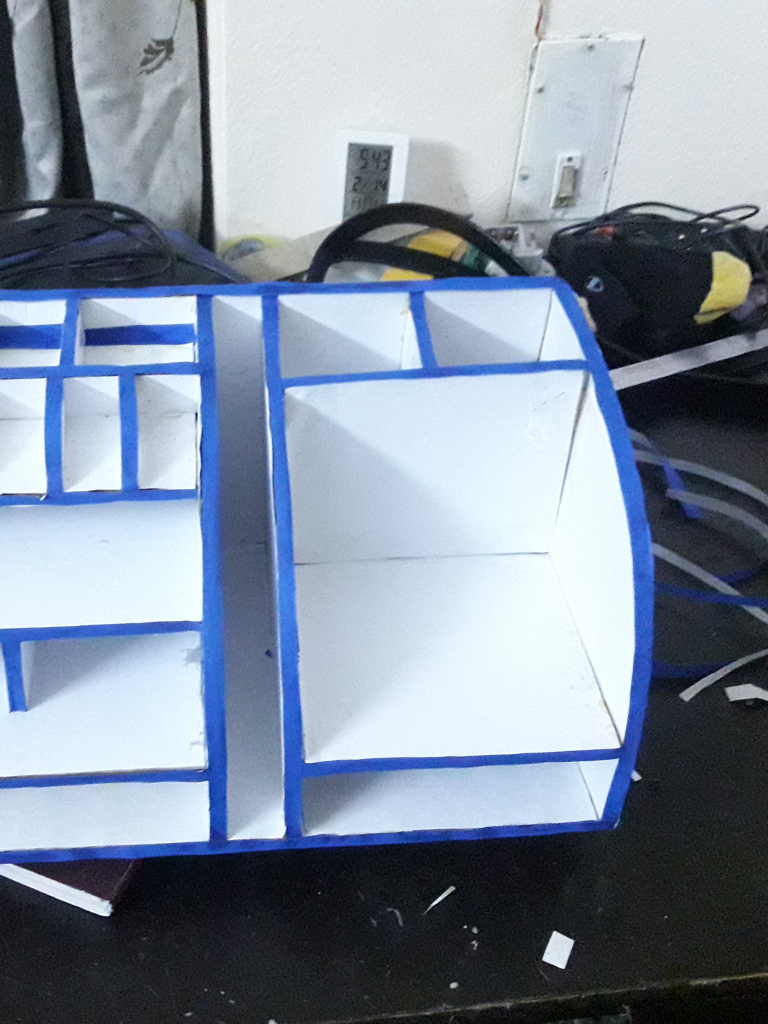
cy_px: 512
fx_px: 1124
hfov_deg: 37.1
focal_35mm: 38
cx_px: 220
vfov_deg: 49.0
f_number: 1.9
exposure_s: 1/25
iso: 800
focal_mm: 3.7
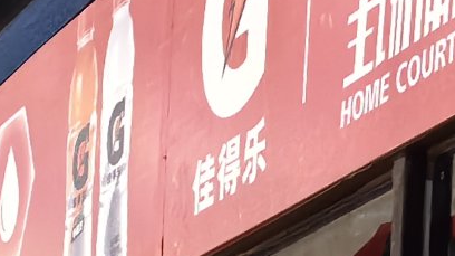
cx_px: 802
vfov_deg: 5.8
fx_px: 2376
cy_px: 737
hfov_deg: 10.3
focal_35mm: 197
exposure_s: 1/100
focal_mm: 5.75
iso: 400
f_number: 2
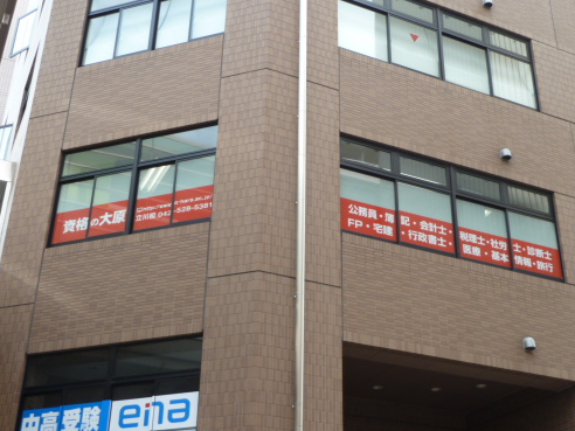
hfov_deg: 36.8
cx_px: 321
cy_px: 210
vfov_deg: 28.0
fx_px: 864
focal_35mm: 52
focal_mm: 6.5
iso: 80
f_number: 3.6
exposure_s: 1/100
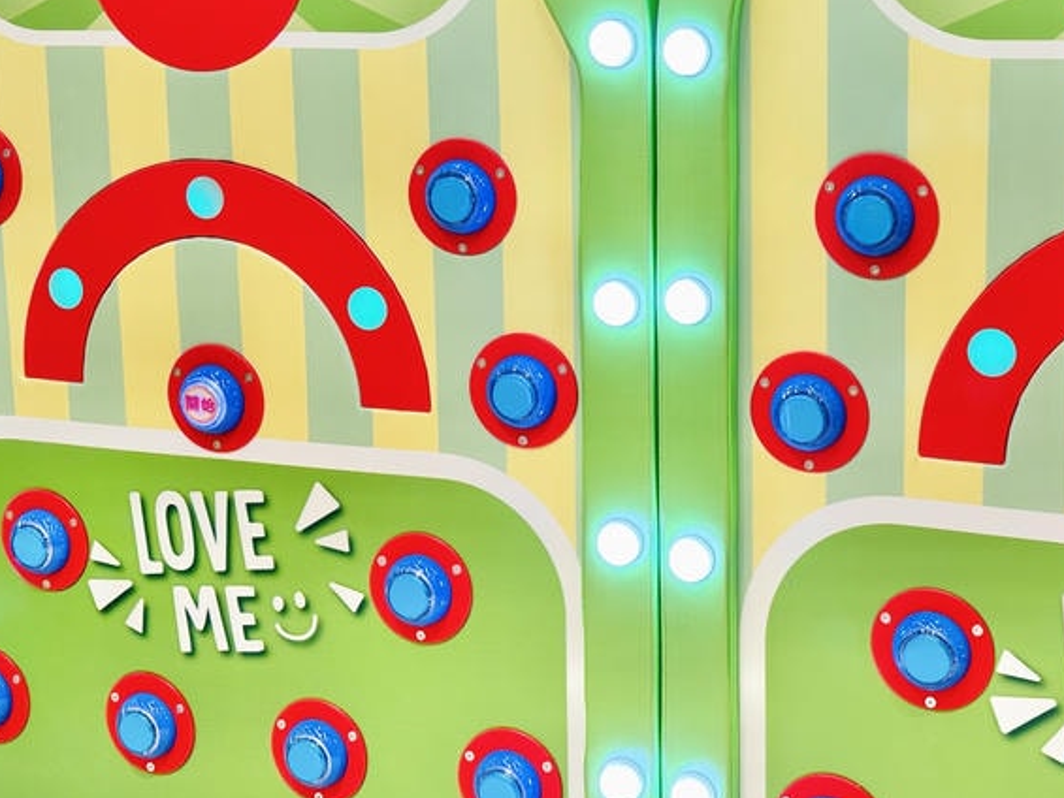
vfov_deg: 28.2
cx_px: 802
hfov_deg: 36.6
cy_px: 209
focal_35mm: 51
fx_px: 1568
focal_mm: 6.76
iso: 100
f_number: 1.78
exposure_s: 1/170
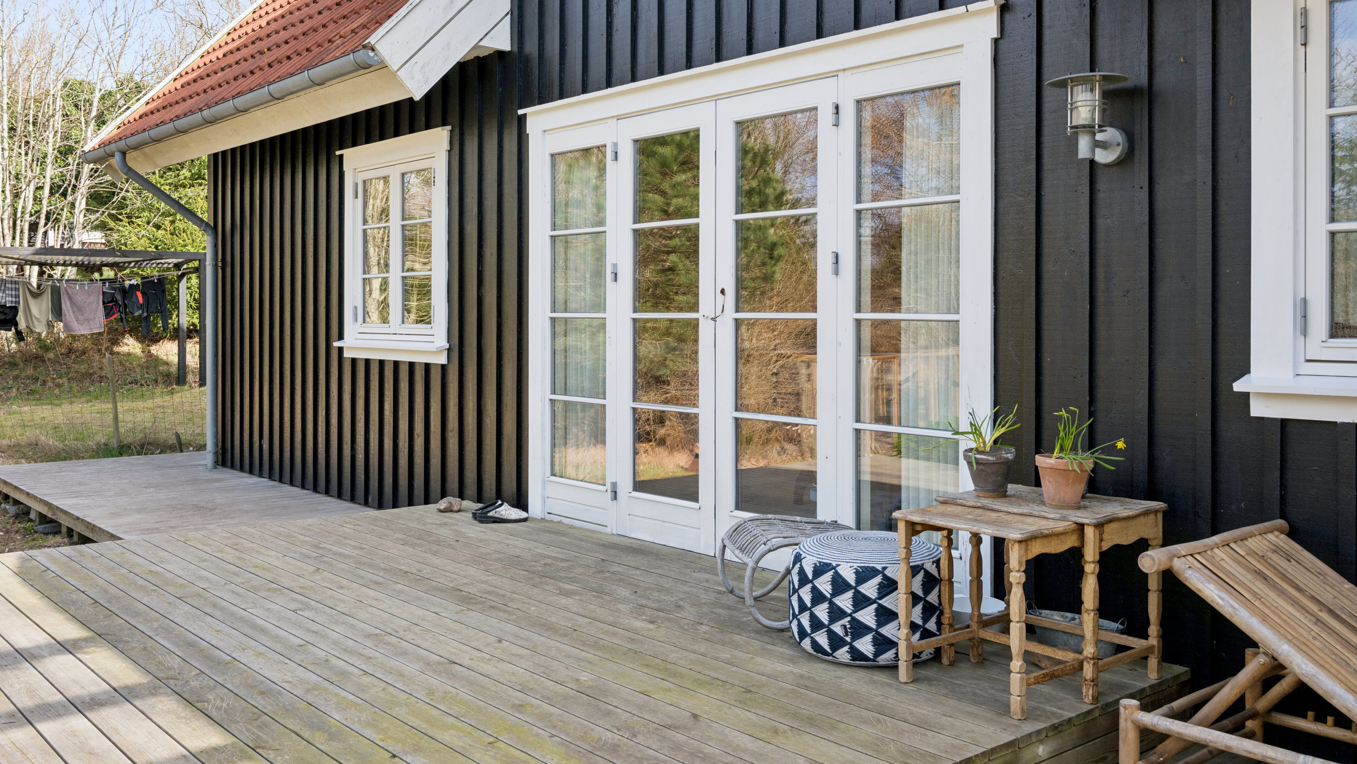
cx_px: 679
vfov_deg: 34.6
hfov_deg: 58.0
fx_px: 1223
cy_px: 314
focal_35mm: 34
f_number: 8
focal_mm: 32
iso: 400
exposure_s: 1/250
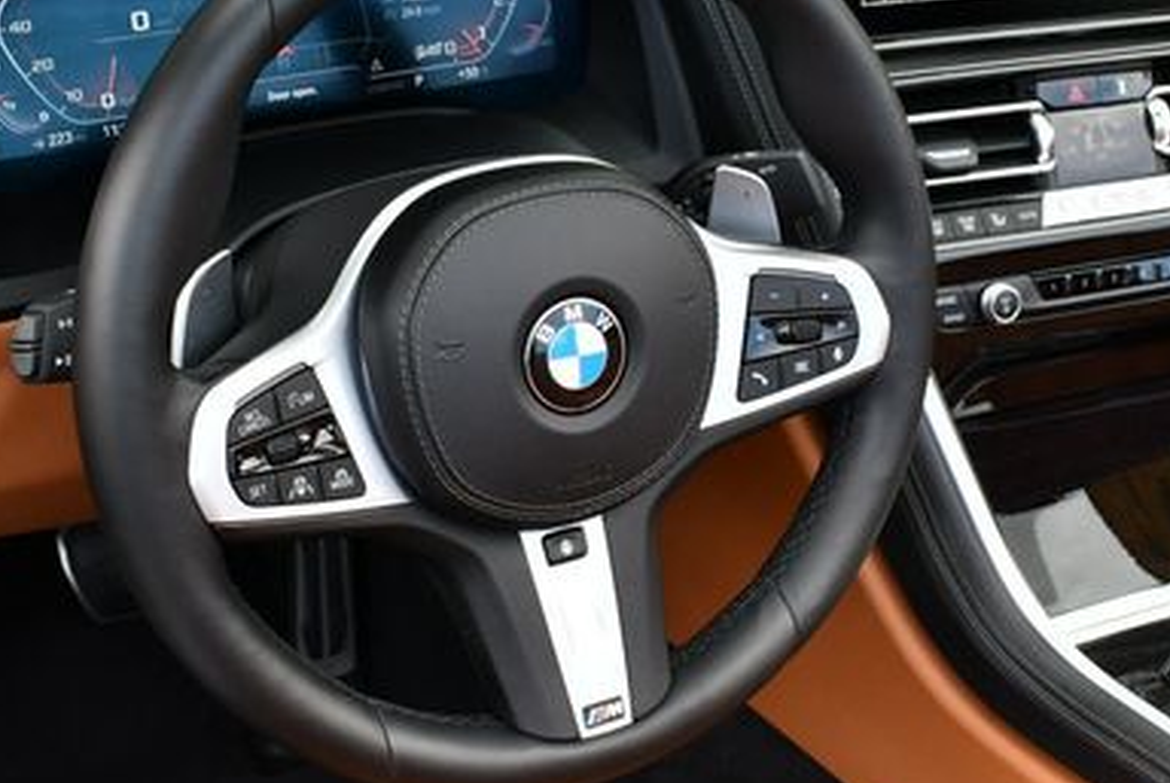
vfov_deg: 22.6
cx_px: 664
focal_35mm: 60
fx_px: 1952
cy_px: 308
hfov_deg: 33.3
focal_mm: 18
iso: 400
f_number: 5
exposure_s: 1/250
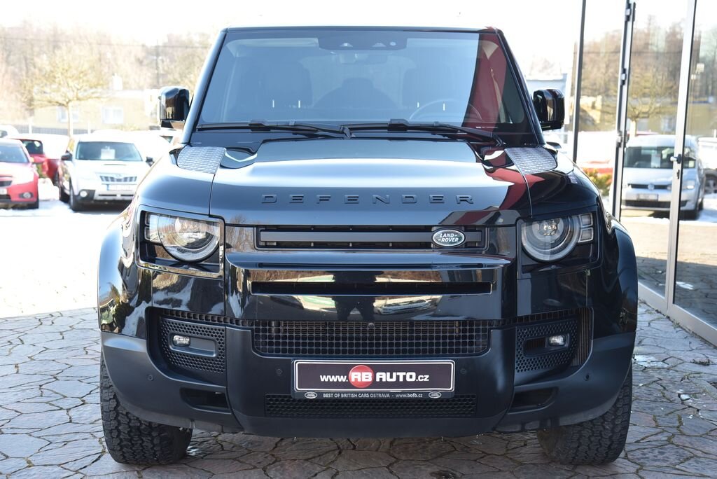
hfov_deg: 38.2
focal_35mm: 52
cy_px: 240
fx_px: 1036
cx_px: 358
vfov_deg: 26.0
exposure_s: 1/100
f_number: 5
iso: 500
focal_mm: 52
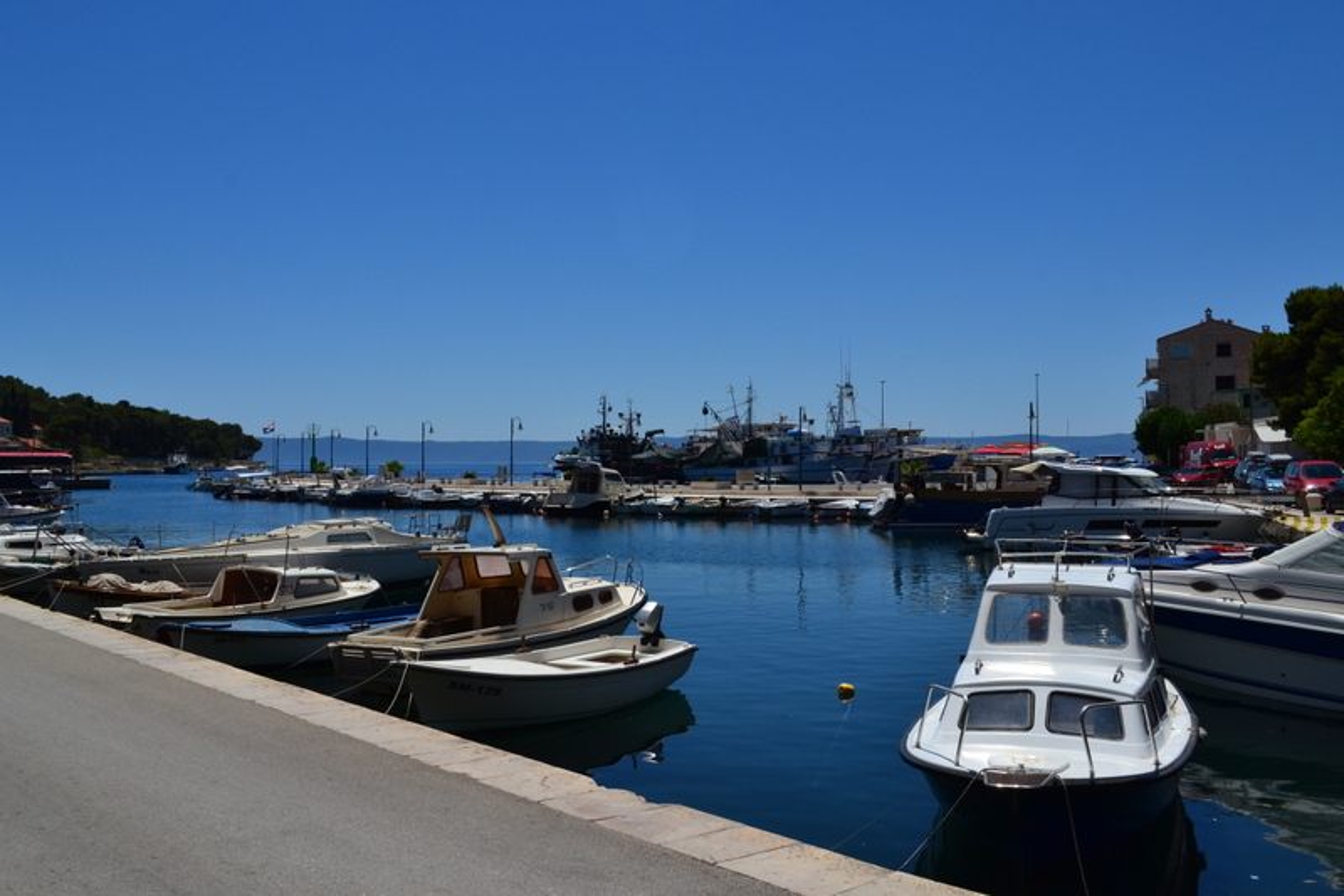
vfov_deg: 40.0
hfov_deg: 57.2
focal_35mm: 33
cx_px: 672
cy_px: 448
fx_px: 1232
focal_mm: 22
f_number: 11
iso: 200
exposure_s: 1/500
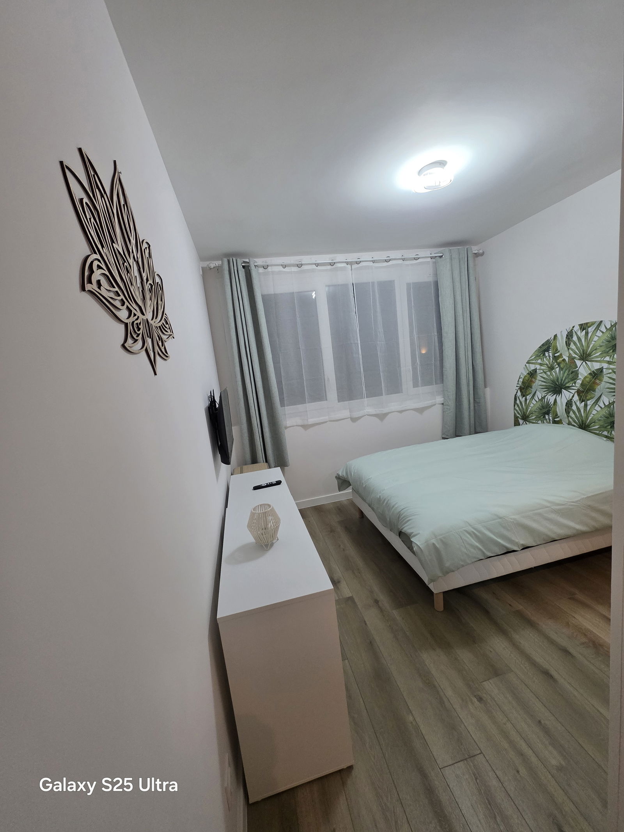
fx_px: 312
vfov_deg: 106.2
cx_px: 312
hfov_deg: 89.9
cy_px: 416
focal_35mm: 13
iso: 250
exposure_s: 1/100
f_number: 1.9
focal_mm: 2.2
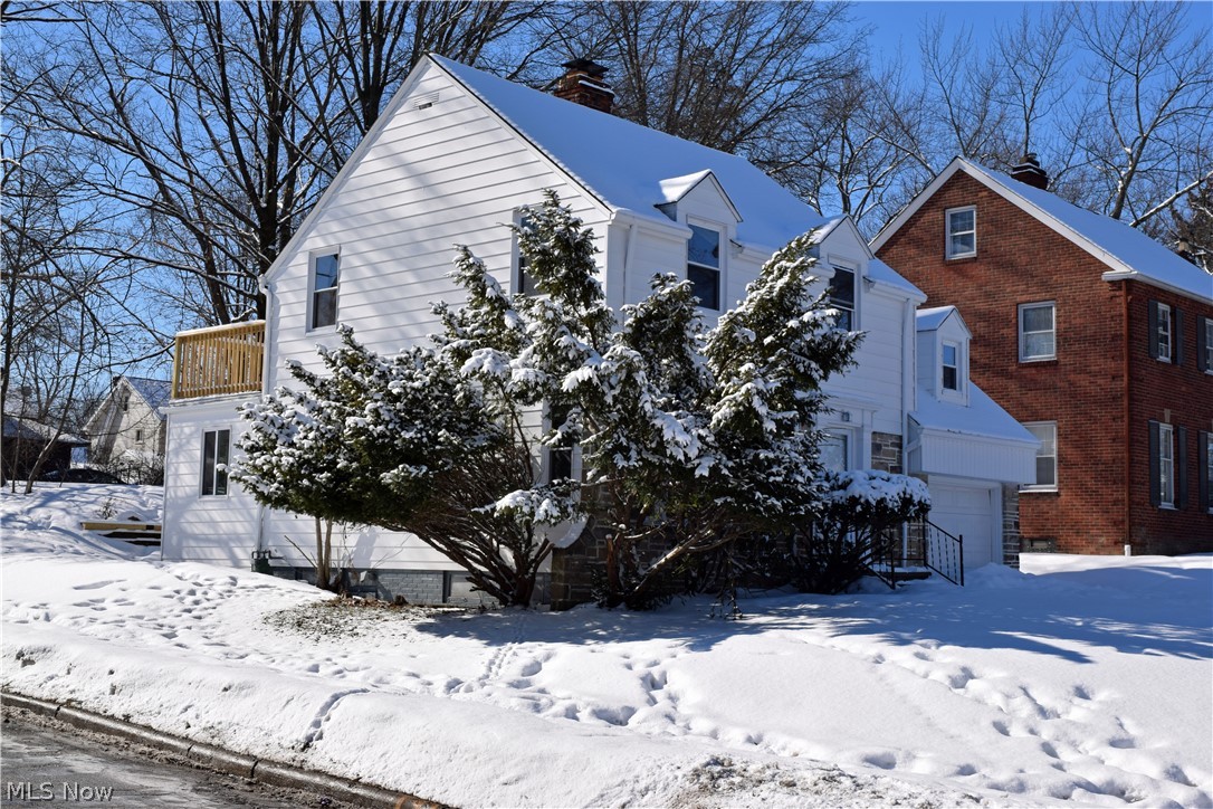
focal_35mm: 48
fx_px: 1617
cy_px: 404
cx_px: 606
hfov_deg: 41.1
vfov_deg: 28.1
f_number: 14
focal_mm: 32
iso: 100
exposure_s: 1/200
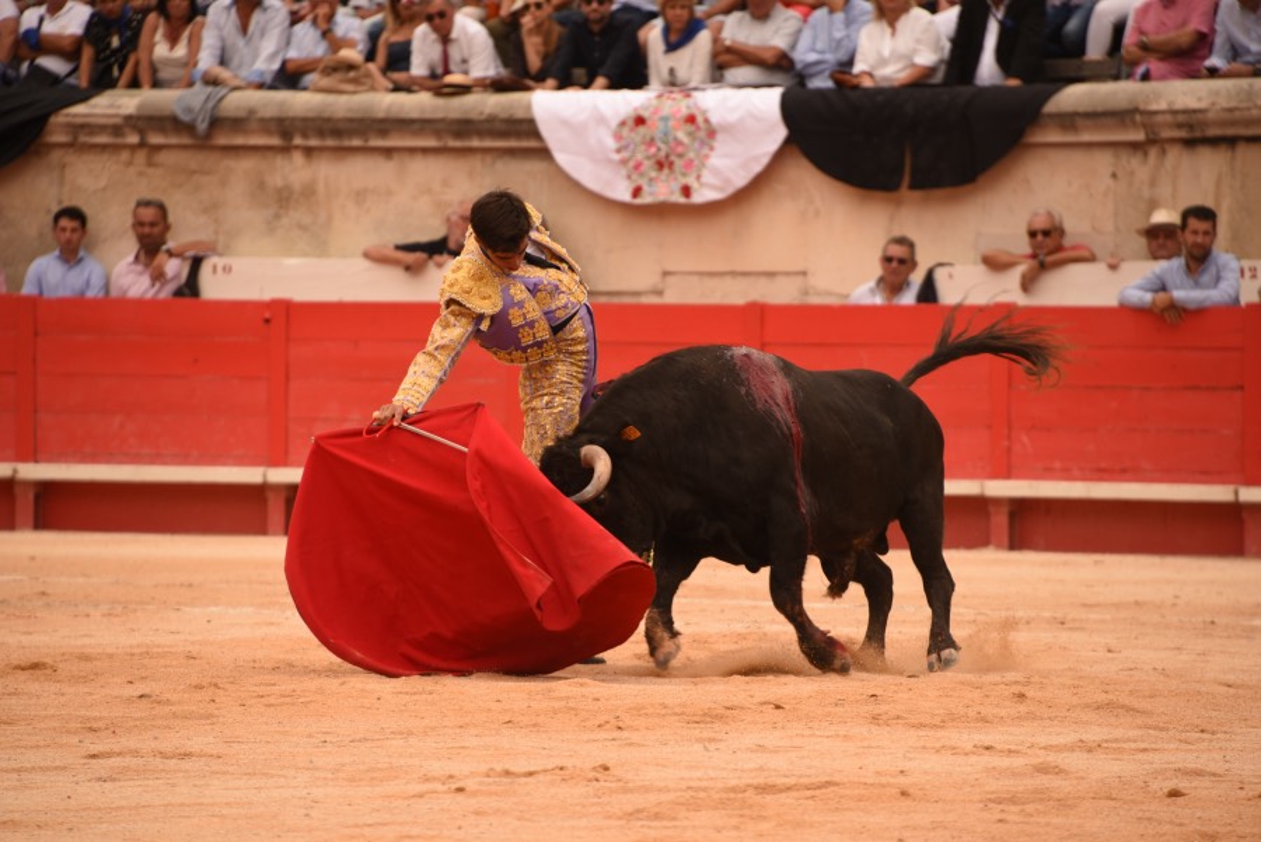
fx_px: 10513
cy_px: 421
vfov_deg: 4.6
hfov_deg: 6.9
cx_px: 630
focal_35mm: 300
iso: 400
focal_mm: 300
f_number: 6.3
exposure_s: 1/640
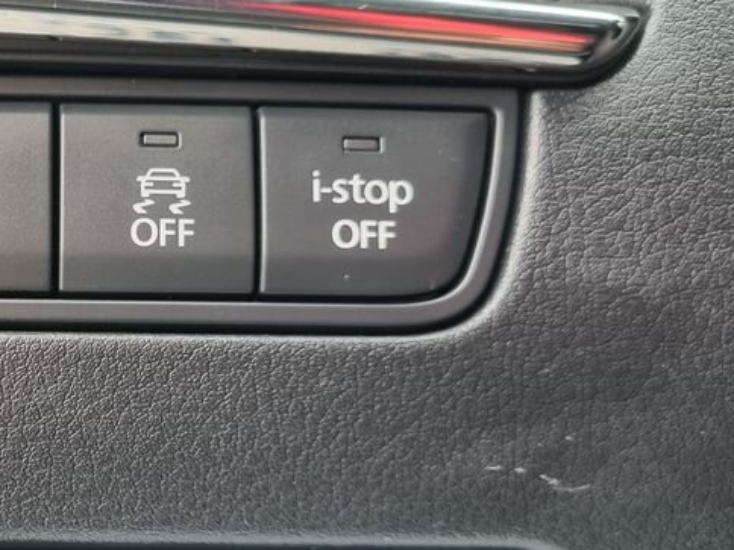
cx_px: 14
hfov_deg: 32.4
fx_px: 1166
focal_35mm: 55
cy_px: 398
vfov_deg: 26.3
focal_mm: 5.4
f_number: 1.8
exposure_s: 1/100
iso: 320
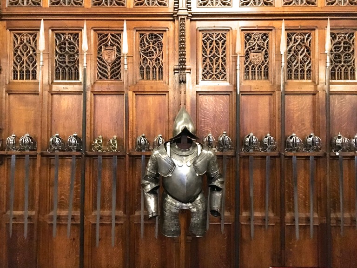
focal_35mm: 29
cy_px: 134
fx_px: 299
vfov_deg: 48.2
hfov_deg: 61.7
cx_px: 178
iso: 1000
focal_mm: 4.15
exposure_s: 1/17
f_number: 2.2
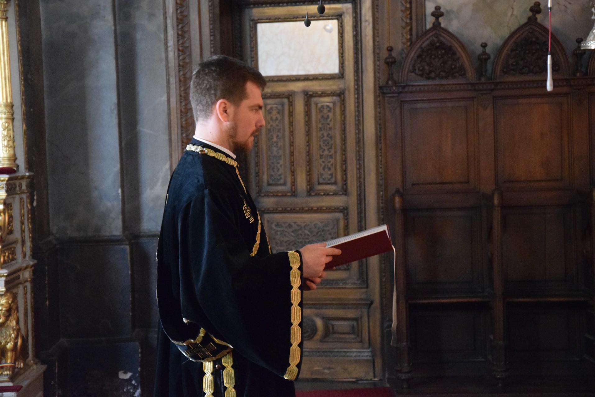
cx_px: 298
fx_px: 1735
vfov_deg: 13.0
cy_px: 198
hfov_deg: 19.5
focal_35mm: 105
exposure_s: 1/4
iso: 6400
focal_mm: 70
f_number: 5.3
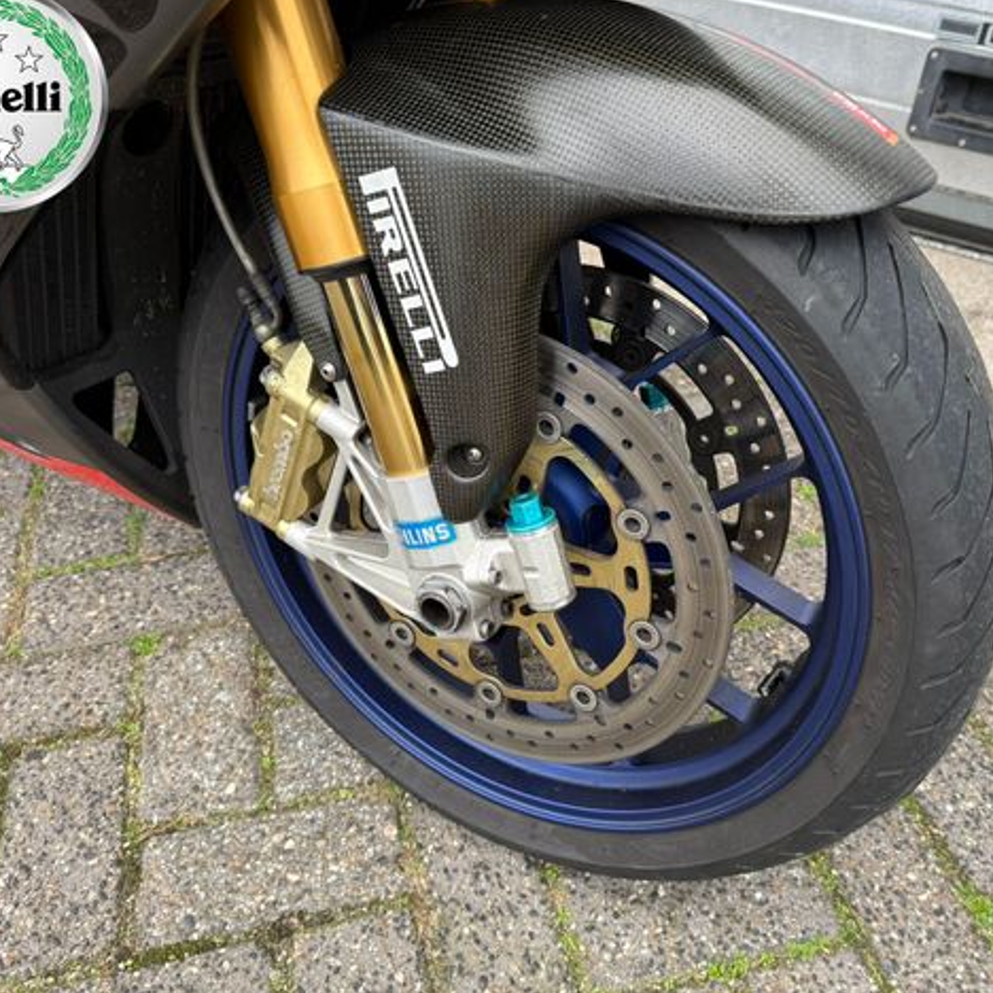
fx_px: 941
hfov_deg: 55.5
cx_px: 558
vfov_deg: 55.6
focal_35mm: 29
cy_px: 486
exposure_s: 1/121
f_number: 1.78
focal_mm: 6.76
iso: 125
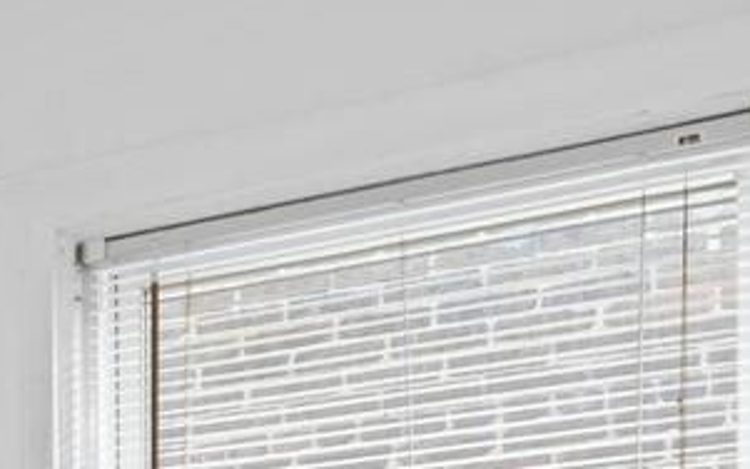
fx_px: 1982
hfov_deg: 12.3
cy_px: 914
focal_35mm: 97
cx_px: -1370
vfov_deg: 12.1
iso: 100
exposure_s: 1/1.25
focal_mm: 14
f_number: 10
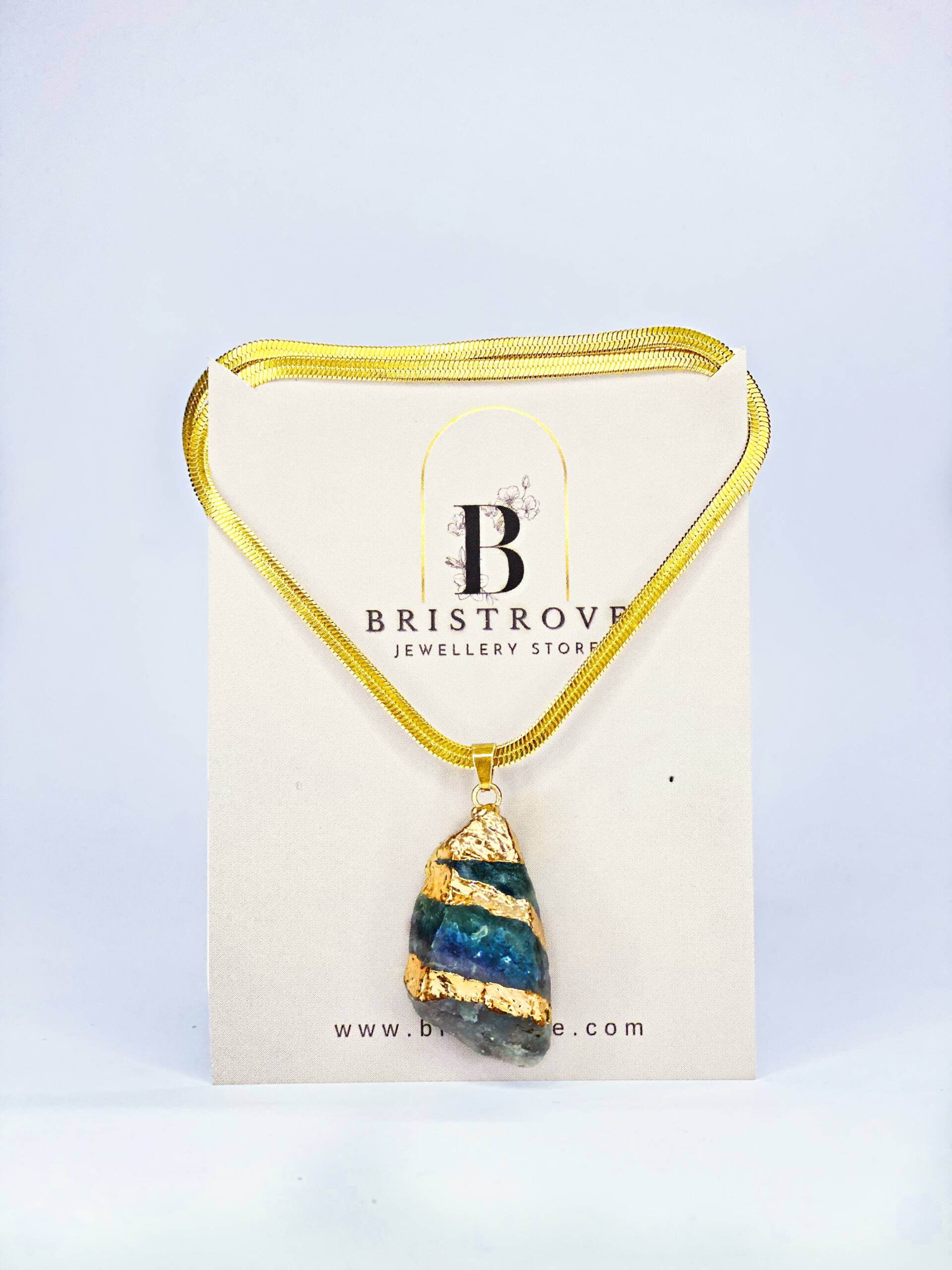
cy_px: 635
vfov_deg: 36.8
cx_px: 476
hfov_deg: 28.0
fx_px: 1907
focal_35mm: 52
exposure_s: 1/122
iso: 125
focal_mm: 6
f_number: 2
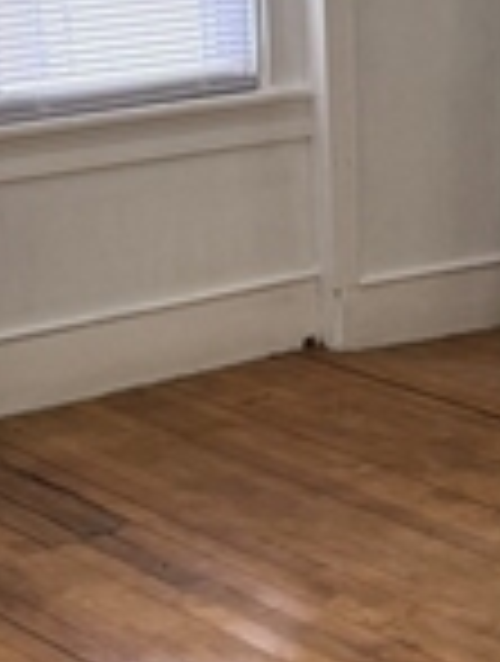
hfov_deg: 11.9
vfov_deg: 15.7
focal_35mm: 125
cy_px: 365
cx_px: 387
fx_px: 2397
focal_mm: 6.76
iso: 200
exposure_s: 1/69
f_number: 1.78
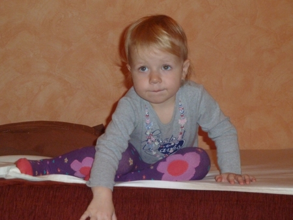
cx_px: 146
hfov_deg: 18.9
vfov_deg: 14.2
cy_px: 110
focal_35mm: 104
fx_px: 881
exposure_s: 1/80
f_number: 4.3
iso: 400
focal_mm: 17
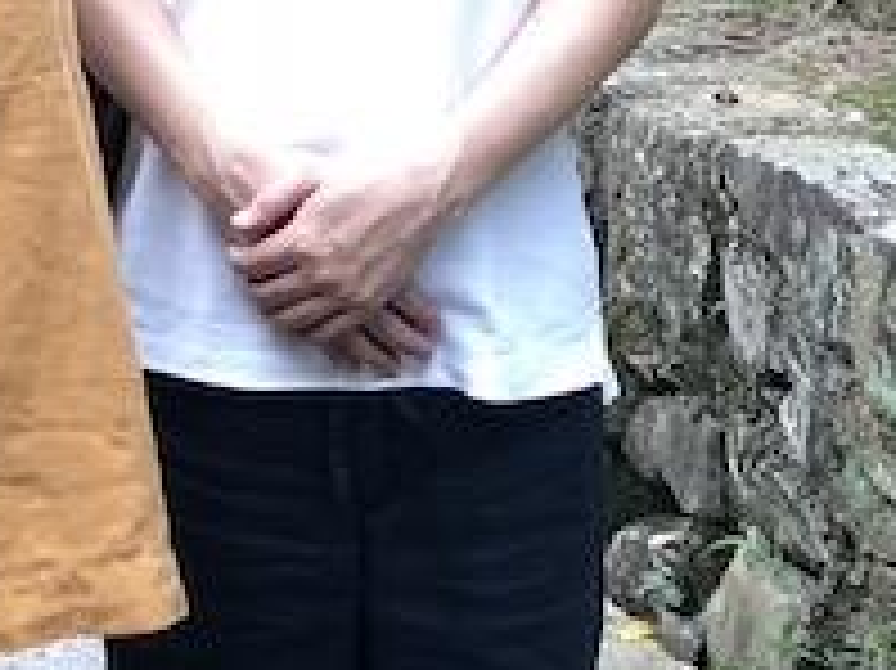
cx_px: -403
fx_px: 3880
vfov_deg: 8.7
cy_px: -1115
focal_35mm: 150
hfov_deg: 12.6
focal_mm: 3.99
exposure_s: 1/24
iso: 40
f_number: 1.8
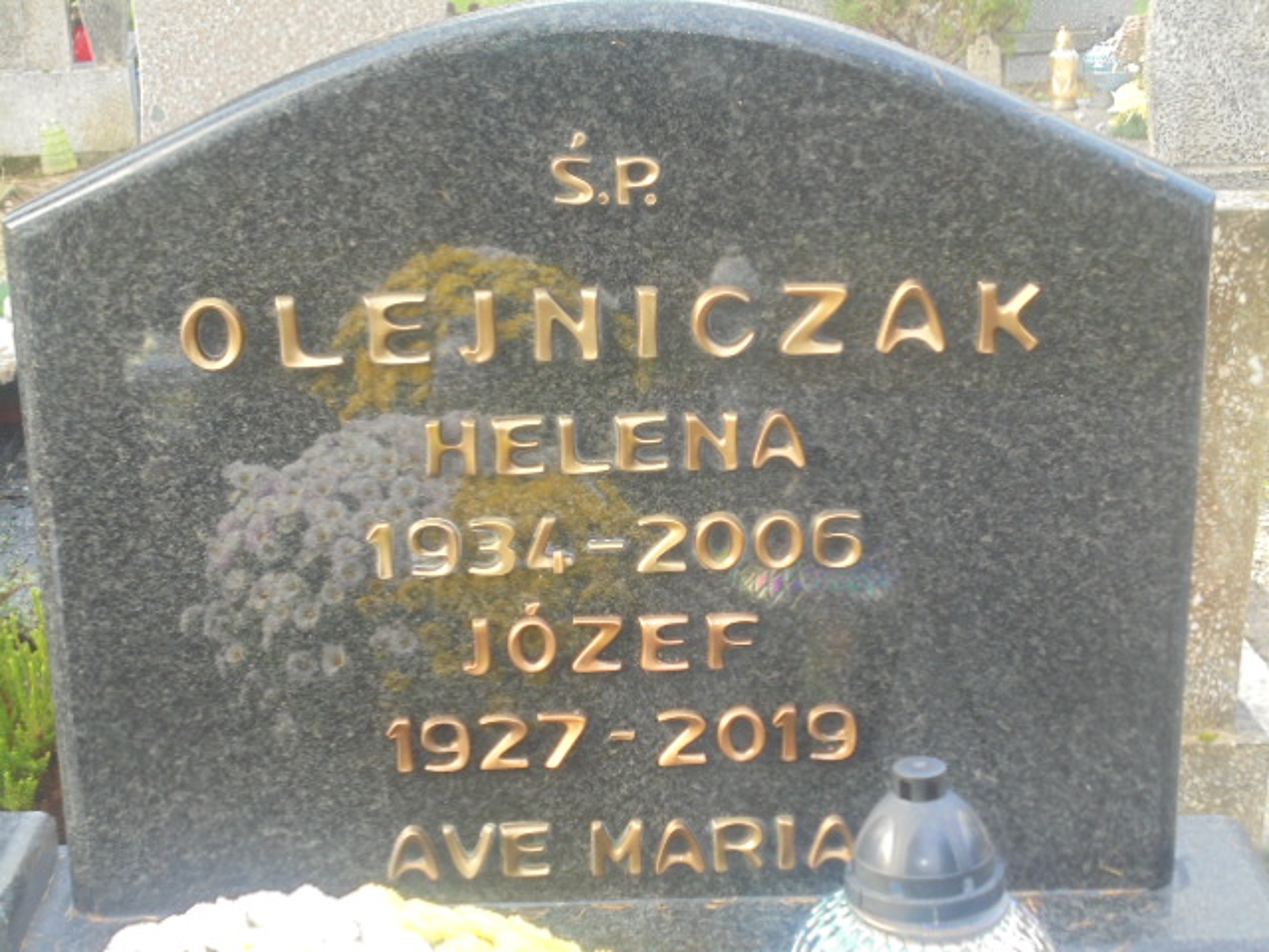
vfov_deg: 22.9
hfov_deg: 30.3
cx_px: 634
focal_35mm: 64
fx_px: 2346
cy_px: 476
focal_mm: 11.5
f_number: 5.6
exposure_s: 1/30
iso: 200
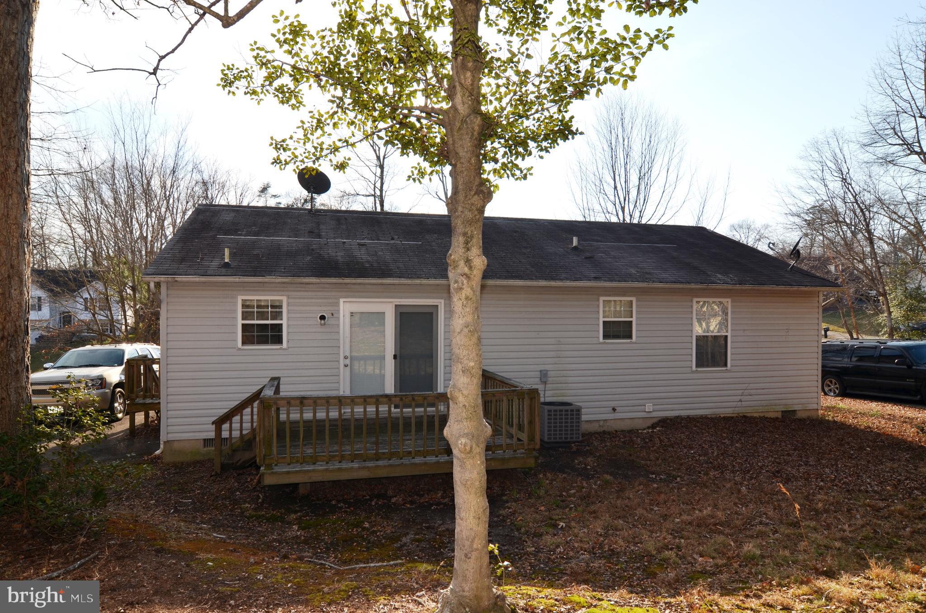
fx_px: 539
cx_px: 463
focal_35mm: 21
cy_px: 306
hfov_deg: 81.3
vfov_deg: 59.3
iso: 100
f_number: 8
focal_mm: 14
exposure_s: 1/250
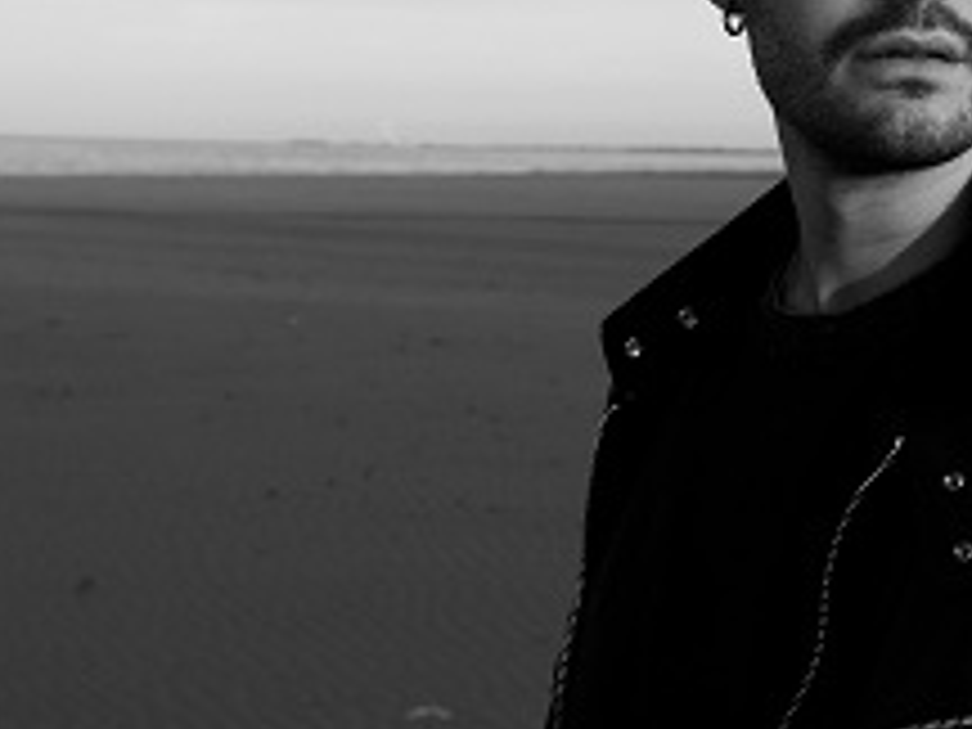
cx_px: 855
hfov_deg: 21.8
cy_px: 117
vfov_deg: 16.6
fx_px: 2471
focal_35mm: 88
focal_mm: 22.3
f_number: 5.6
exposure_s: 1/180
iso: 200
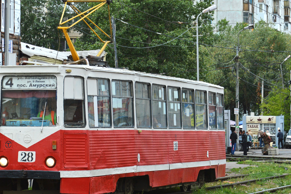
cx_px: 106
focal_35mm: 141
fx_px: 1140
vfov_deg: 9.7
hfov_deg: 14.5
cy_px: 90
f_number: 6.3
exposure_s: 1/250
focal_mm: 70
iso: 200
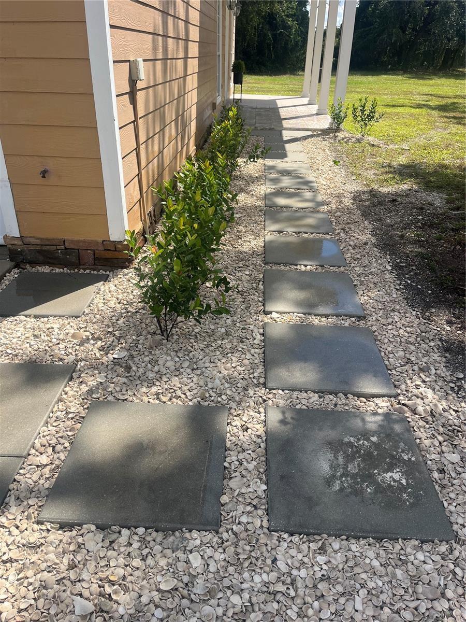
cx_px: 233
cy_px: 311
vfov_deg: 67.3
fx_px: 467
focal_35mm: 26
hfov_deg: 53.1
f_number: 1.6
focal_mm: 5.1
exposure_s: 1/2222
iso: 50
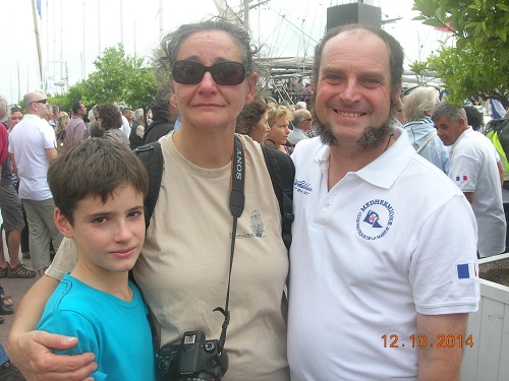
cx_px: 254
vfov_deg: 37.7
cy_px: 190
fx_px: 559
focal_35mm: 38
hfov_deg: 49.0
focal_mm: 7.8
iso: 64
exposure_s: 1/190
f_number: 4.8
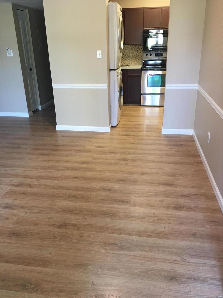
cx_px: 112
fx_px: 249
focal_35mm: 29
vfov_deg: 61.7
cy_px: 149
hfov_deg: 48.2
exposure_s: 1/15
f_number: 2.2
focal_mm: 4.15
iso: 40
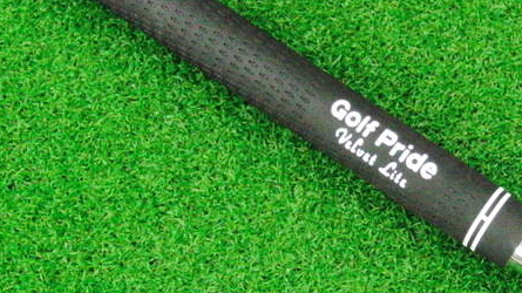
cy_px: 139
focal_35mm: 58
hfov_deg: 35.5
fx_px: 803
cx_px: 370
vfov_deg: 20.7
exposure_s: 1/200
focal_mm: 6.42
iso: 3200
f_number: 3.6
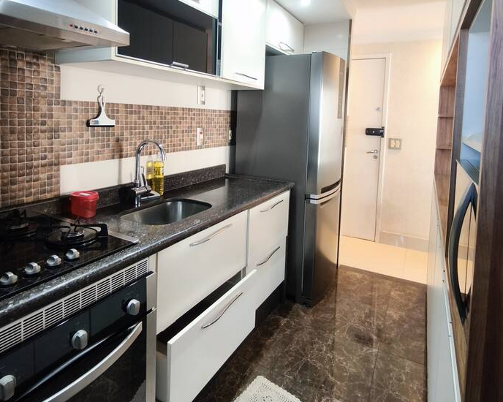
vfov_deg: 59.5
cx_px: 240
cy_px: 136
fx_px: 342
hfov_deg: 72.6
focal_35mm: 23
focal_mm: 1.91
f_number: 2.2
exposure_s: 1/30
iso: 250
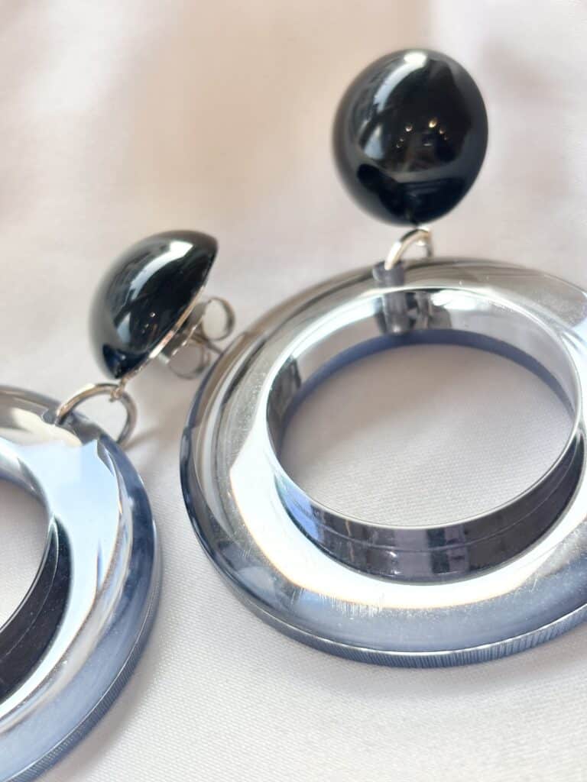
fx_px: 1176
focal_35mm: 52
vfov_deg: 36.8
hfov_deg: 28.0
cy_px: 391
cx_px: 294
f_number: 1.6
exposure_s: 1/156
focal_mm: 5.96
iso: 32
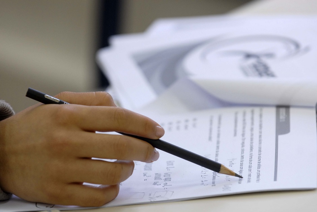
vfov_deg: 5.1
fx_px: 2380
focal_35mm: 270
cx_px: 158
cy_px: 106
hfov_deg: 7.6
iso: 400
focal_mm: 180
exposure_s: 1/80
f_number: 4
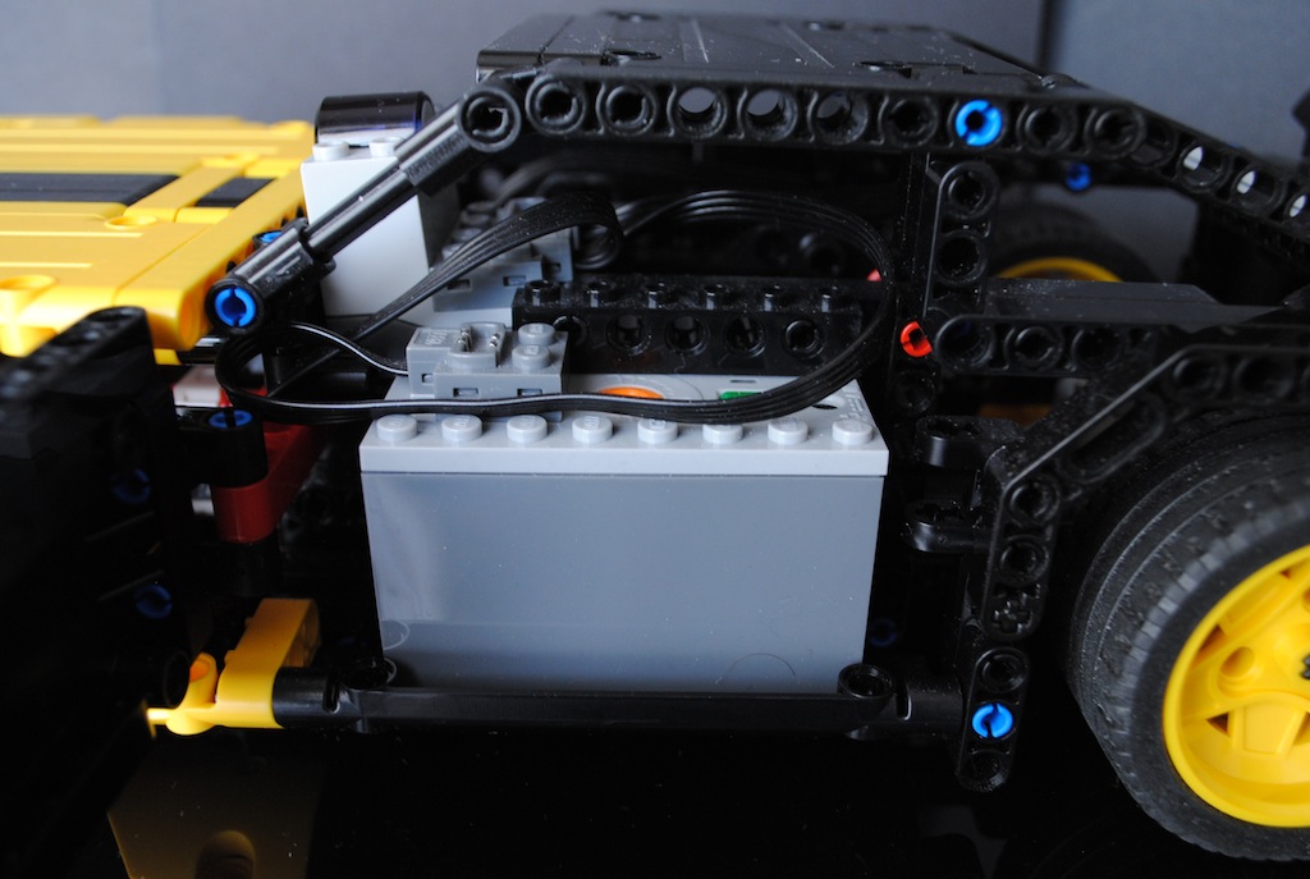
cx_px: 655
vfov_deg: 40.1
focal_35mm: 33
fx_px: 1203
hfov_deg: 57.1
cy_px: 440
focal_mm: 22
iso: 400
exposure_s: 1/6
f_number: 6.3
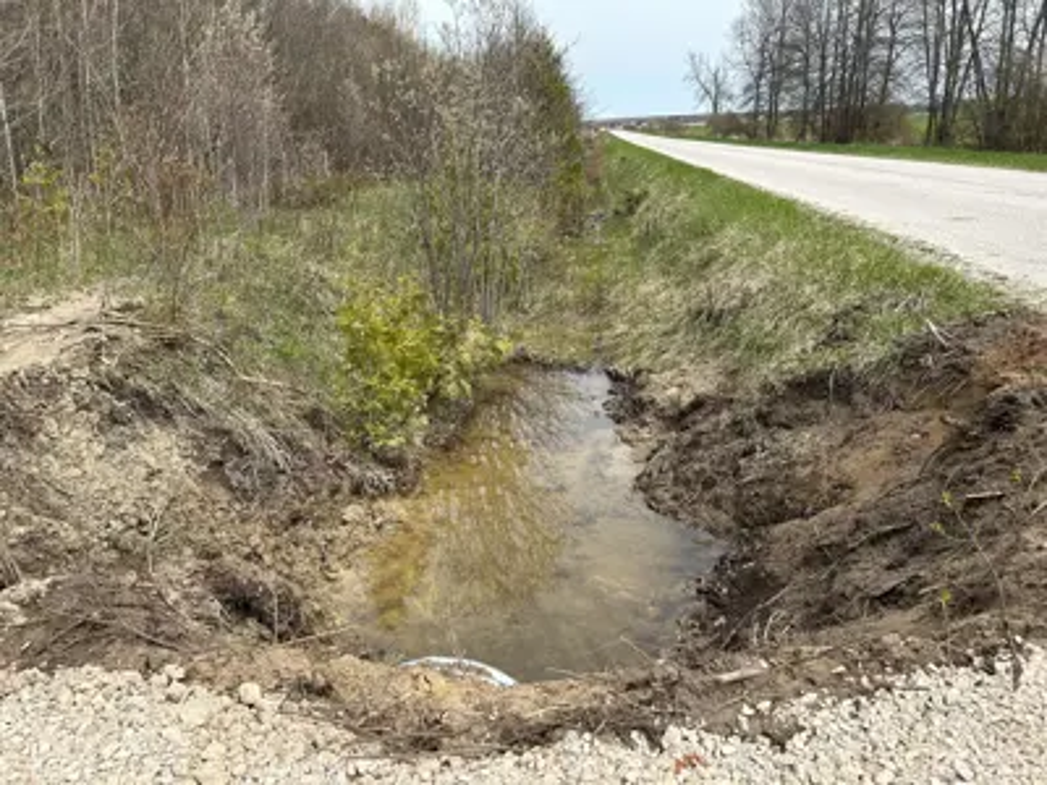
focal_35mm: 26
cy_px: 392
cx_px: 524
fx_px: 786
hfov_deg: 67.3
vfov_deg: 53.1
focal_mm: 5.7
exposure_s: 1/2571
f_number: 1.5
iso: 50
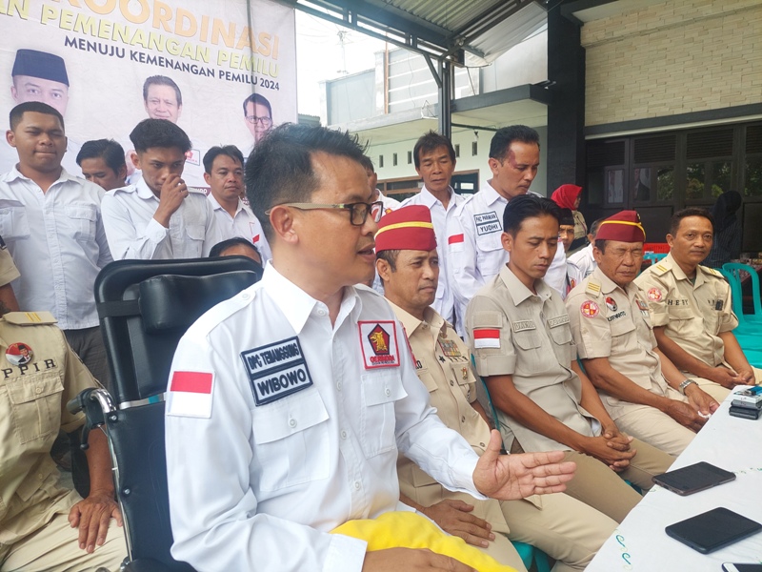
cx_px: 381
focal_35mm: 24
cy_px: 286
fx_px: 528
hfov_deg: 71.6
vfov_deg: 56.8
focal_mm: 5.23
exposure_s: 1/193
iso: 40
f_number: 1.8
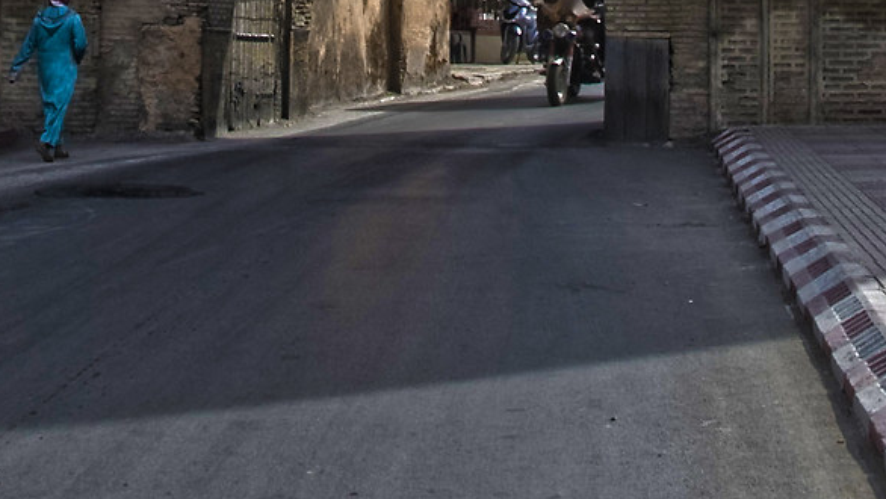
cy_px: -594
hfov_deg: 18.5
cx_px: 452
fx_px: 2726
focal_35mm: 116
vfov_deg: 9.6
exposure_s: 1/160
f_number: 6.3
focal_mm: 18
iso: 100
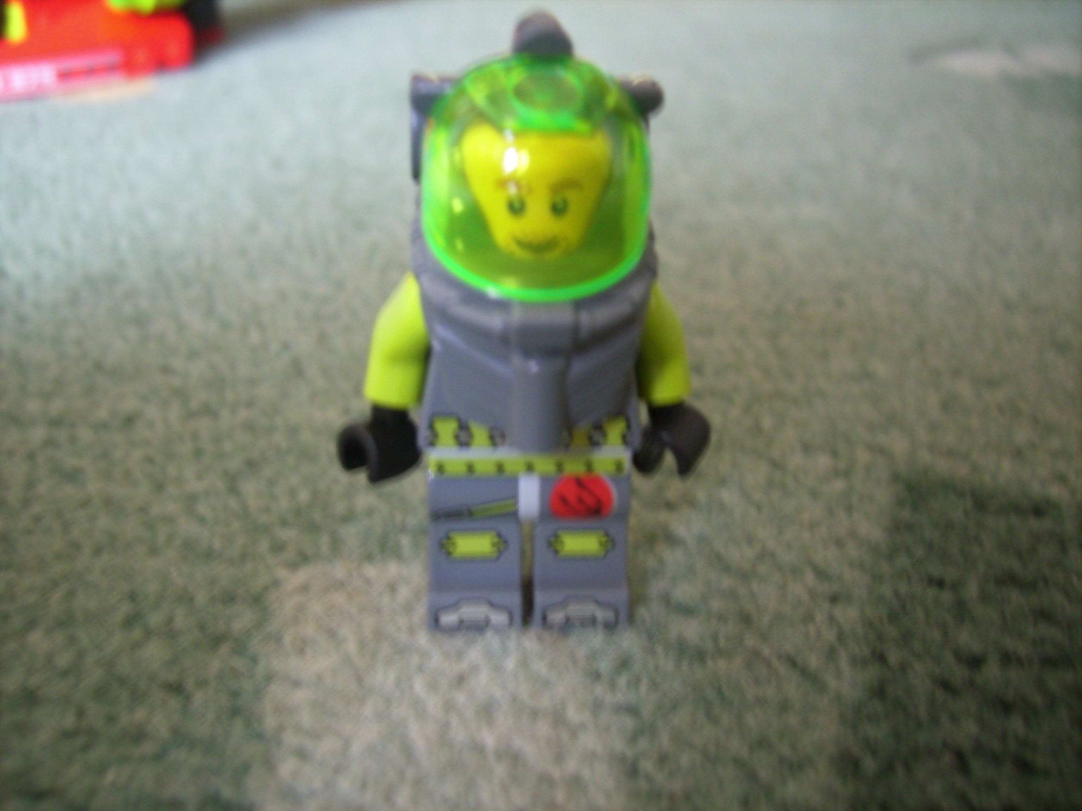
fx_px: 1000
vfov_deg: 44.2
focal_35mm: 32
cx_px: 541
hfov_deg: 56.8
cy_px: 406
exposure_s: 1
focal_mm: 5.99
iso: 50
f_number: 2.8
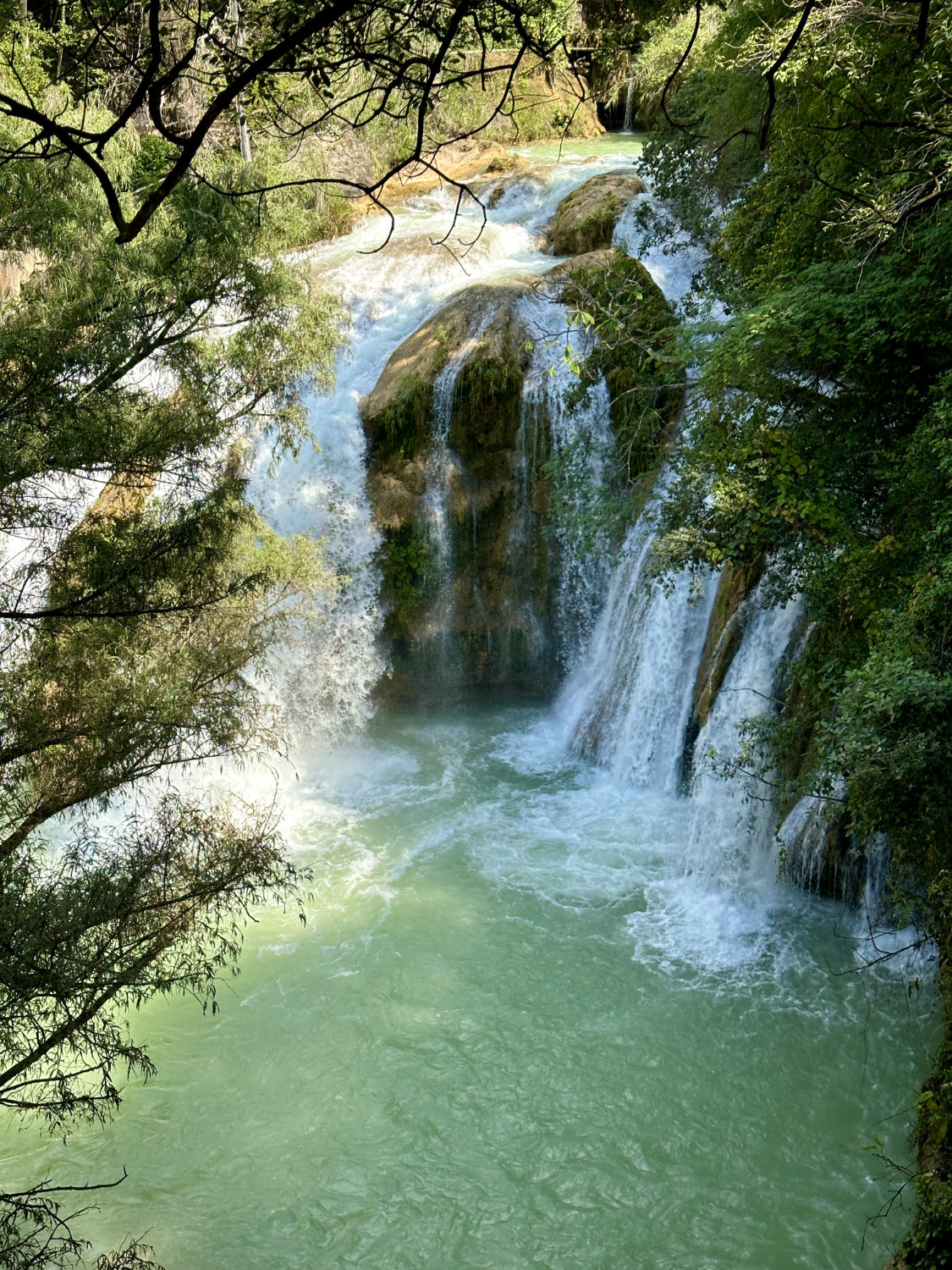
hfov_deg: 30.3
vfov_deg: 39.7
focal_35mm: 48
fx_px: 1760
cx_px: 476
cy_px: 635
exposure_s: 1/1590
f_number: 1.8
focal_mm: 6.9
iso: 64
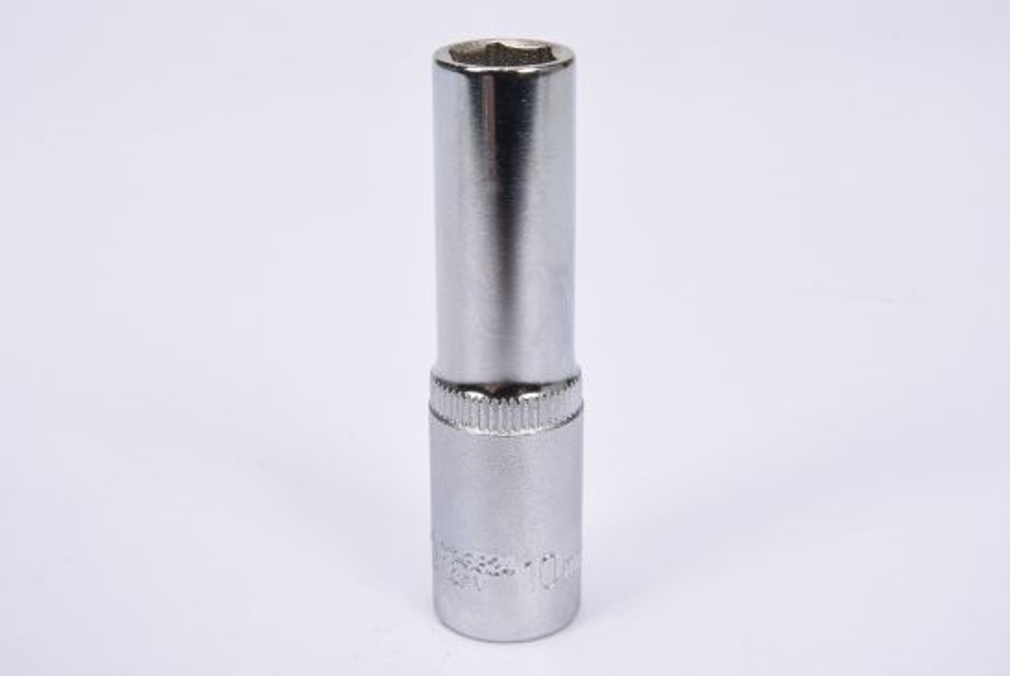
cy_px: 338
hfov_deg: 27.0
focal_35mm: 75
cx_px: 505
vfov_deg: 18.2
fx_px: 2106
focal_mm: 50
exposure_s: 1/125
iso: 250
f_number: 18
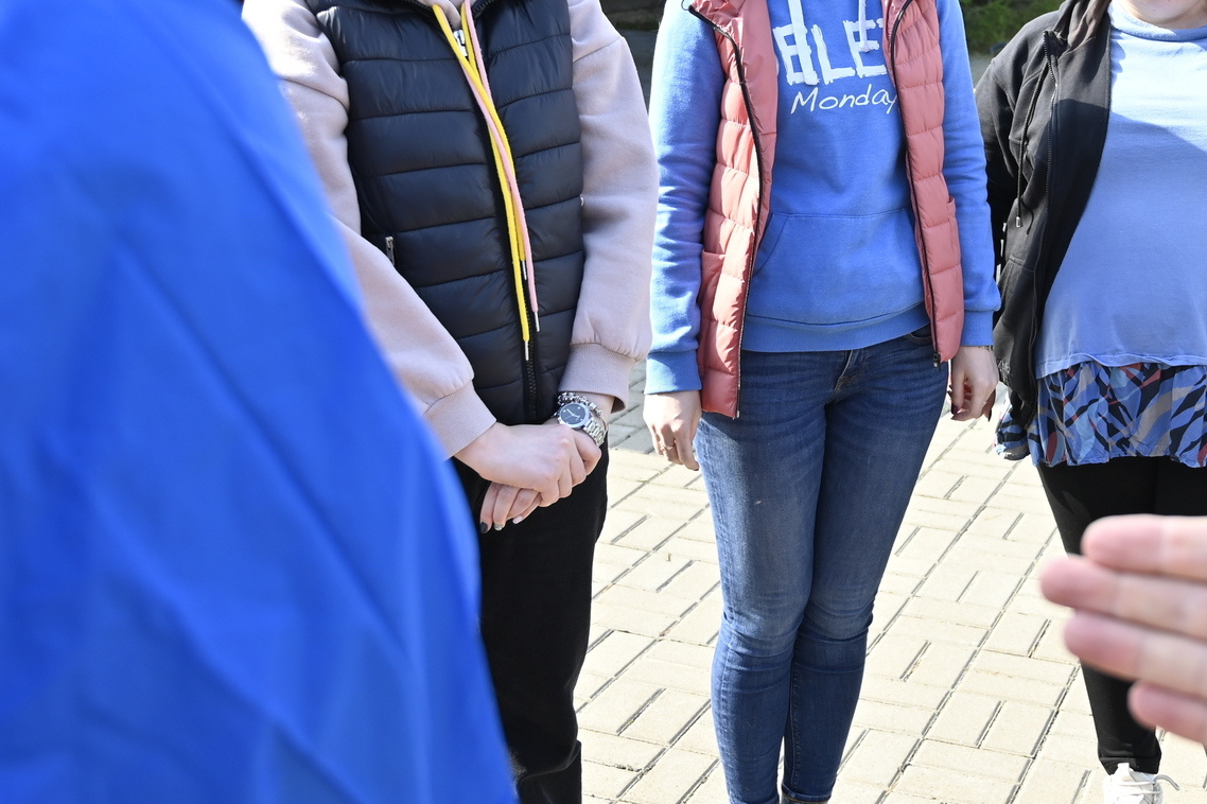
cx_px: 927
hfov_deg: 35.9
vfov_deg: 24.8
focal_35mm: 54
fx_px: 1810
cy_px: 208
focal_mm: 24
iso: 160
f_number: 4
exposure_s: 1/400
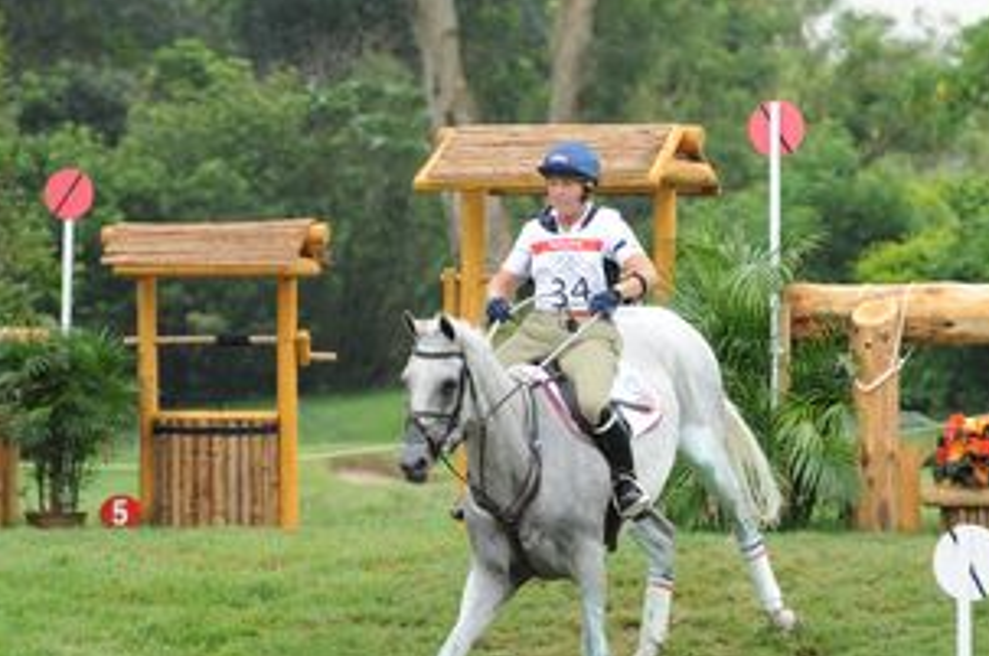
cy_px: 379
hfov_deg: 4.9
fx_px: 11602
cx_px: 519
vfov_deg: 3.2
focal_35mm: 423
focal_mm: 200
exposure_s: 1/500
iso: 500
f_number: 5.6
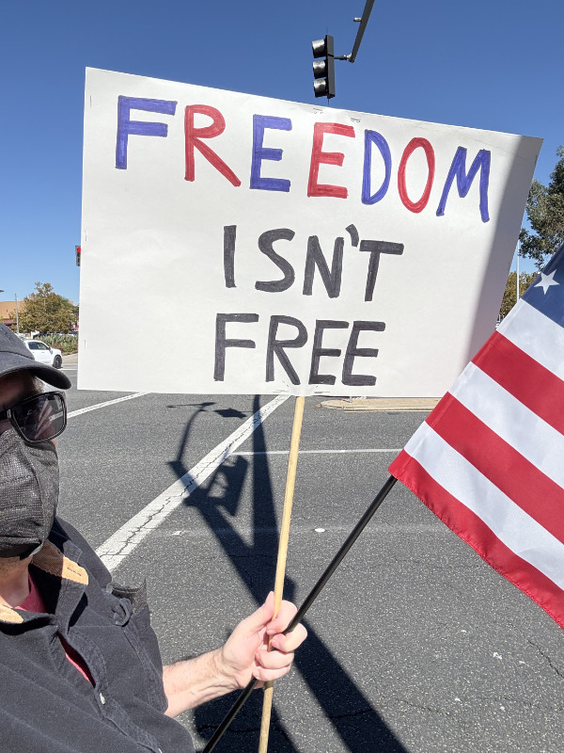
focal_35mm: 30
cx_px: 282
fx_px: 652
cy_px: 376
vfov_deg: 60.0
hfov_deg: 46.8
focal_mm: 2.7
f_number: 1.9
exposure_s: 1/1739
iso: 25
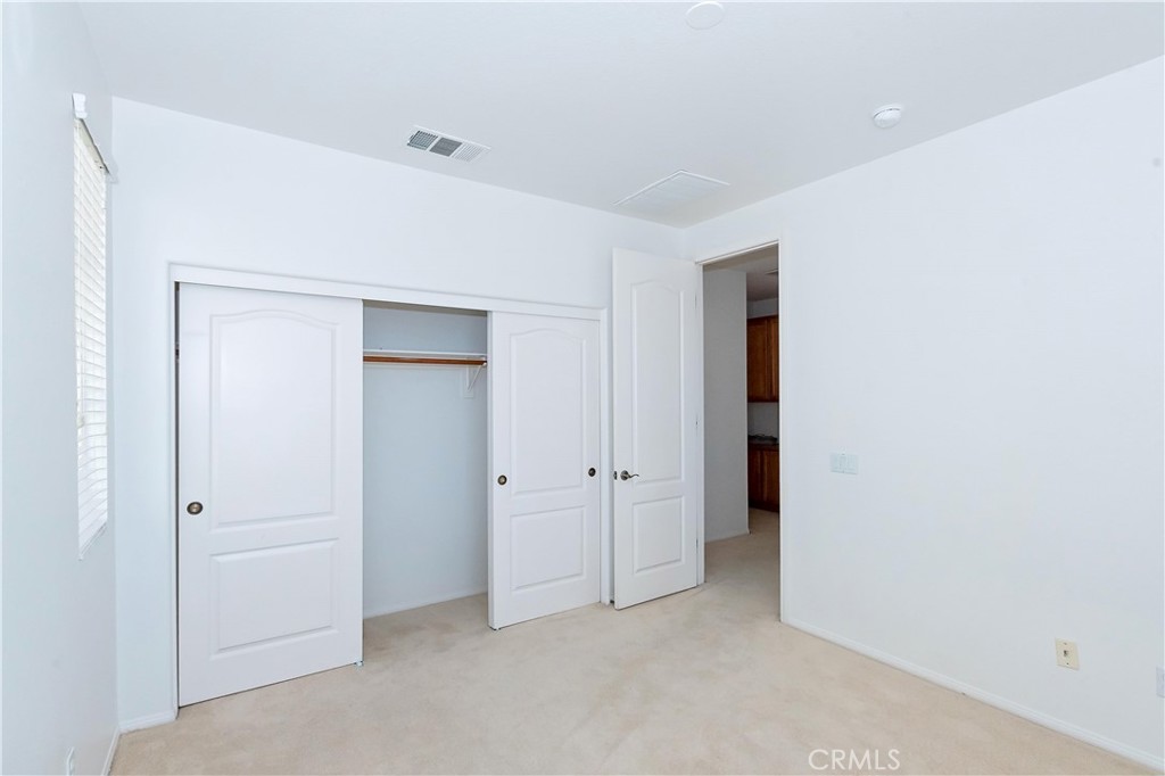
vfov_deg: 73.7
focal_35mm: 16
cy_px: 388
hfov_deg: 96.8
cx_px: 582
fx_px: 518
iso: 800
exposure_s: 1/250
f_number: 11
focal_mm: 11
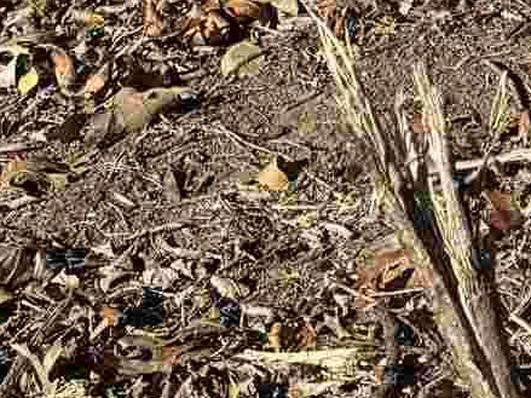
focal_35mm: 168
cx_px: 859
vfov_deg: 7.5
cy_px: -912
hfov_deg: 11.2
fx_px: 2576
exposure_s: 1/2959
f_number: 1.78
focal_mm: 6.76
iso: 80
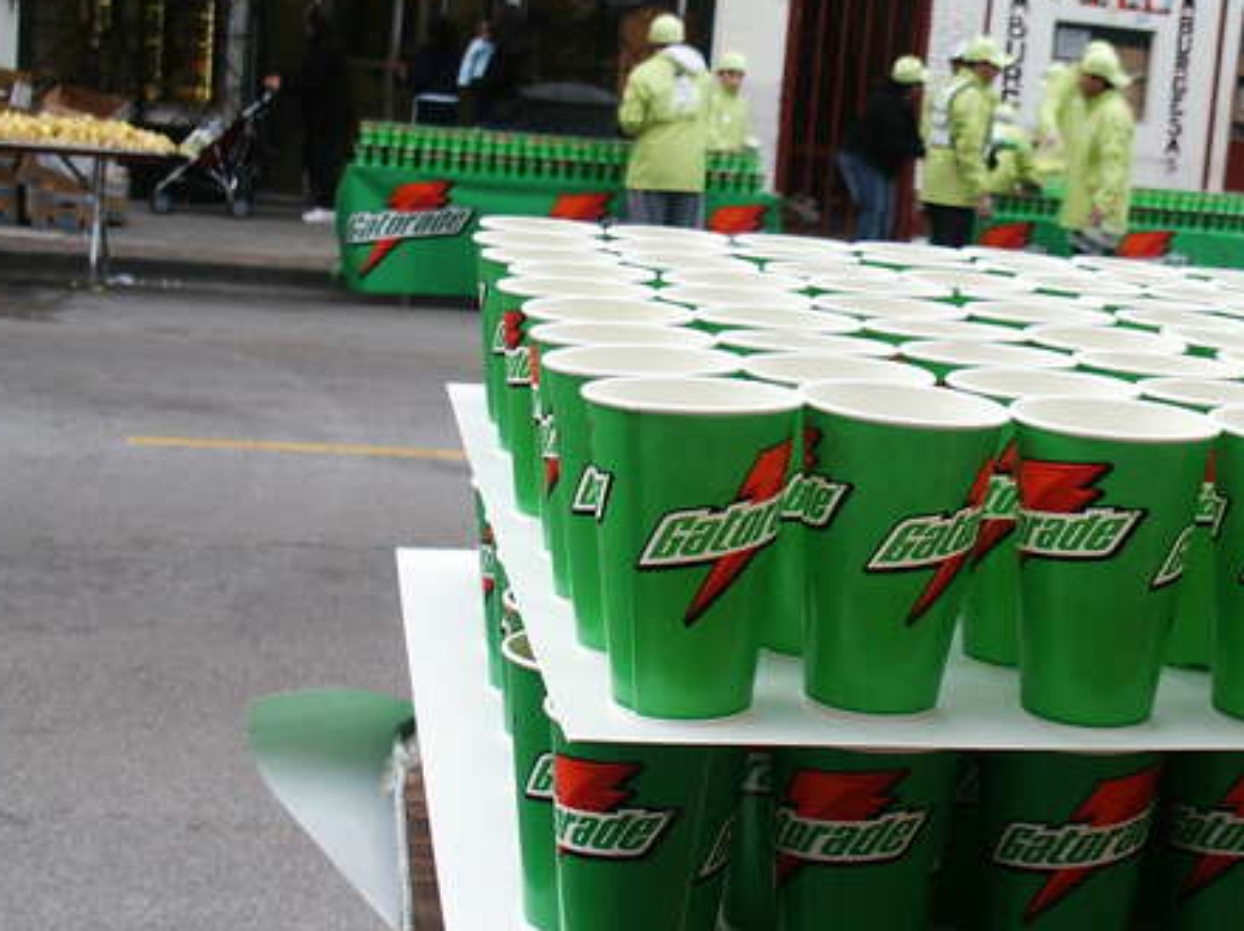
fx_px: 2190
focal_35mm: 61
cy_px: 460
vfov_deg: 24.0
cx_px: 911
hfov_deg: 31.2
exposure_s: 1/125
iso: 64
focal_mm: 7.21
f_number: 3
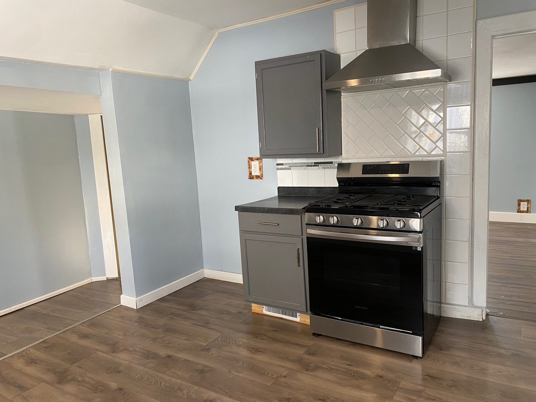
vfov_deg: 53.1
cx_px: 268
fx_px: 403
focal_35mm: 26
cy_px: 201
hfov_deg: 67.3
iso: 125
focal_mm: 4.25
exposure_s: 1/60
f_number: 1.8
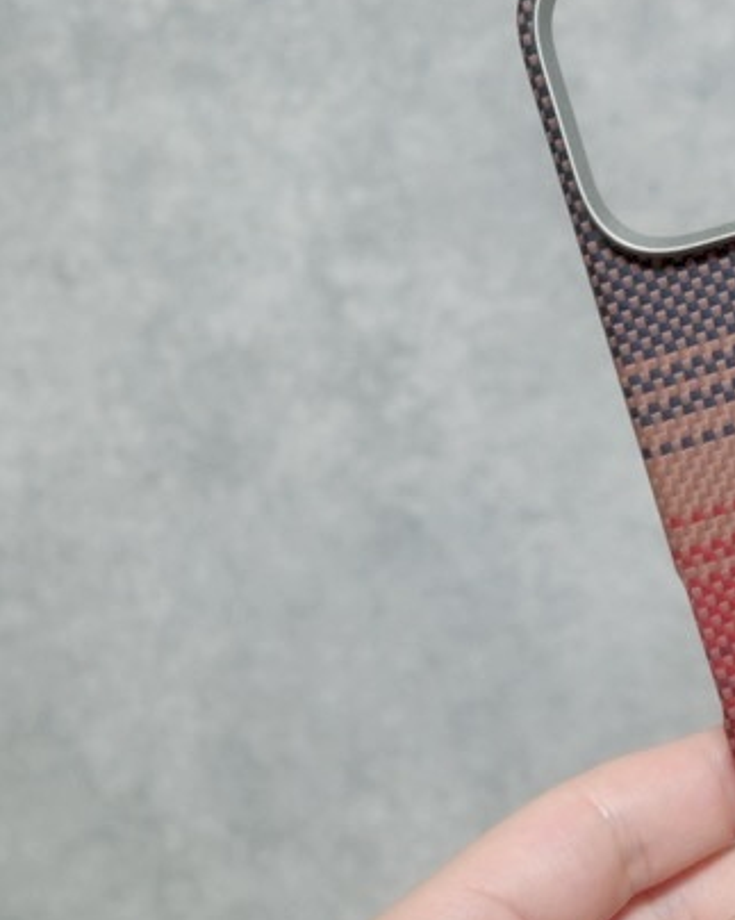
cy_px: 400
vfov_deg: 20.6
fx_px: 2530
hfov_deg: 15.9
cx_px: 876
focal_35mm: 93
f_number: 4.5
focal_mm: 26
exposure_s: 1/30
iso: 800
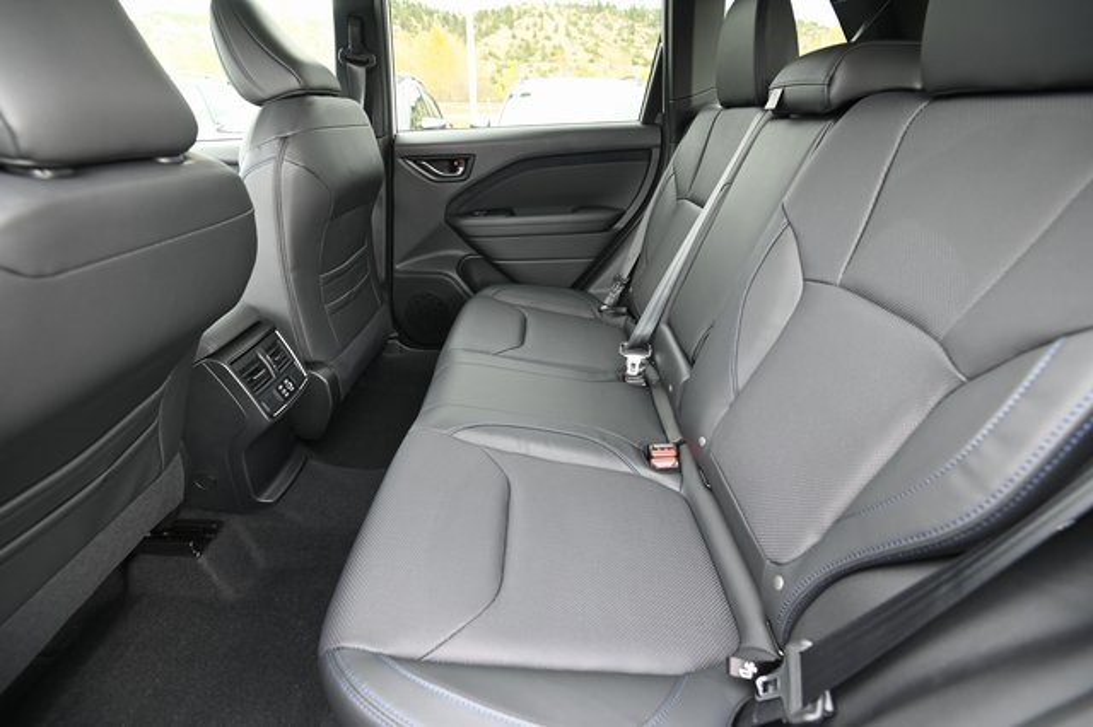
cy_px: 364
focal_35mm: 16
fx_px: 486
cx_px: 546
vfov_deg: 73.7
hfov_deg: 96.8
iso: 640
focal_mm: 16
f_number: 5
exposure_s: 1/30
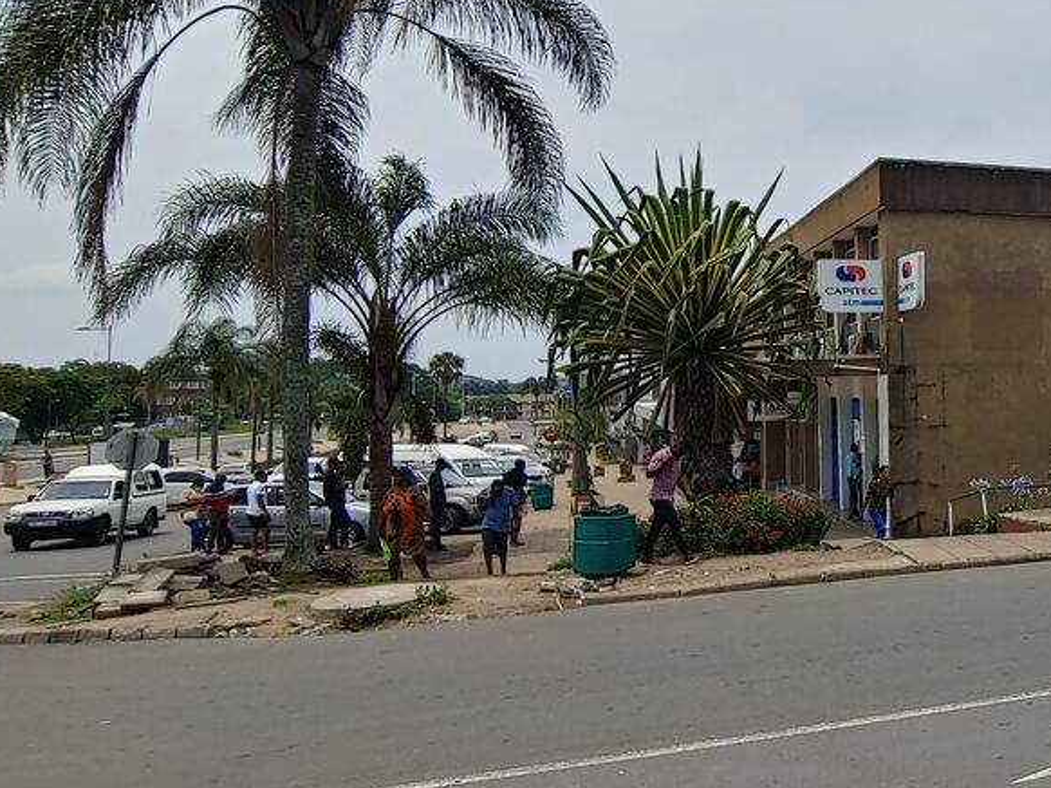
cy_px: 331
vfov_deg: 42.8
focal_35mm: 33
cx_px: 1035
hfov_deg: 46.9
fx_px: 1002
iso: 50
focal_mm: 2.18
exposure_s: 1/2381
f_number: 1.9
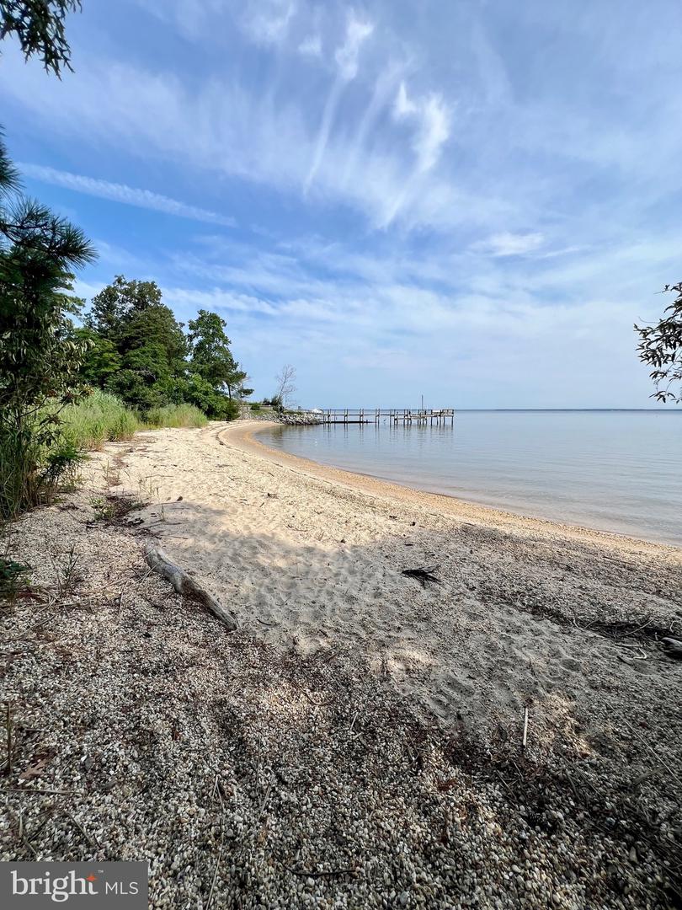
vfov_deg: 106.2
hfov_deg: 89.9
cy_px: 455
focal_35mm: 13
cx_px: 341
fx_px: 341
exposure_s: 1/1946
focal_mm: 1.57
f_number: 1.8
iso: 32
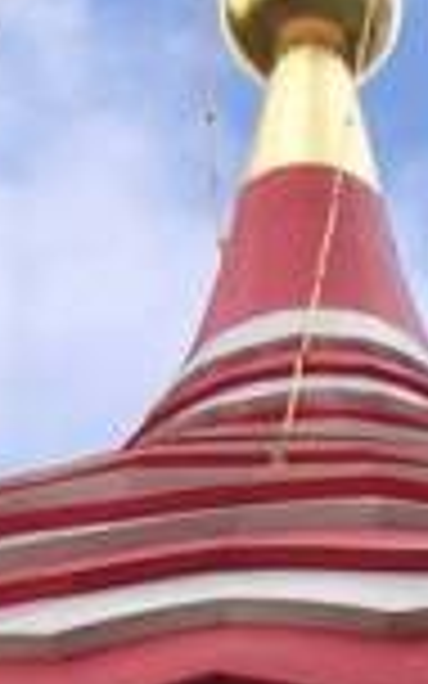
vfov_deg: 3.3
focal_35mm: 642
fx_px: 11982
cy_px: 916
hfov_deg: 2.0
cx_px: 342
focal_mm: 17.4
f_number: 4.9
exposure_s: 1/235
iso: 100
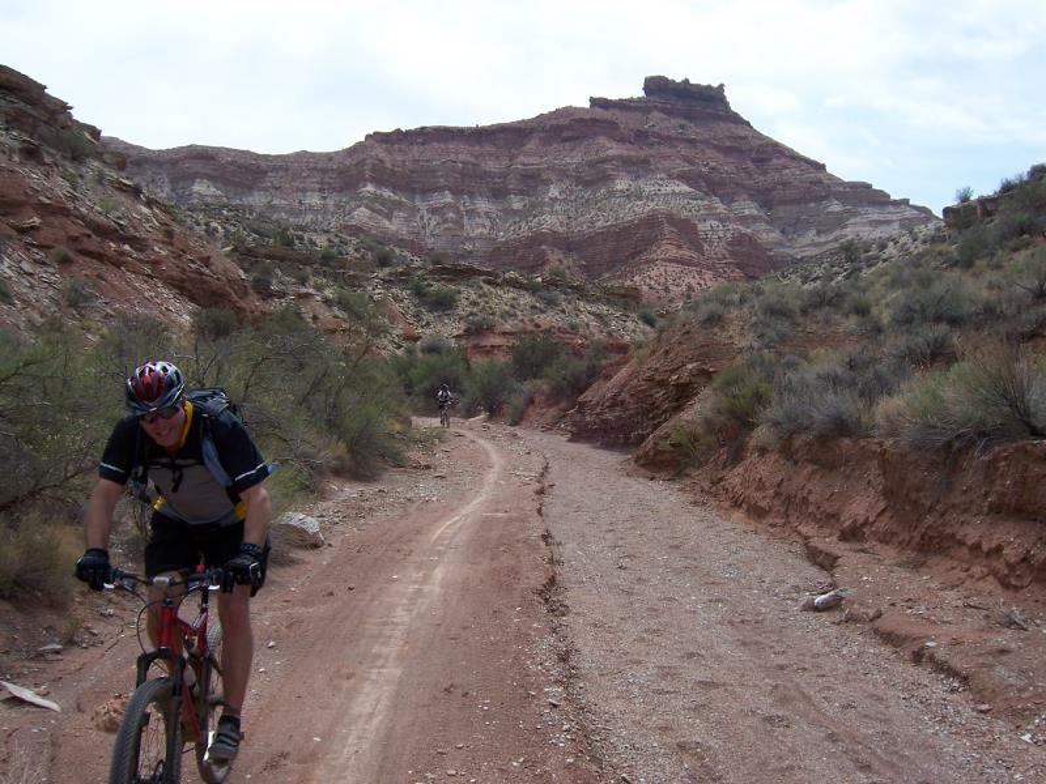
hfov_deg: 51.4
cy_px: 392
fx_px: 1088
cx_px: 523
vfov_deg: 39.7
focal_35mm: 36
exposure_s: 1/640
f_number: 4.5
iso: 80
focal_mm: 6.2
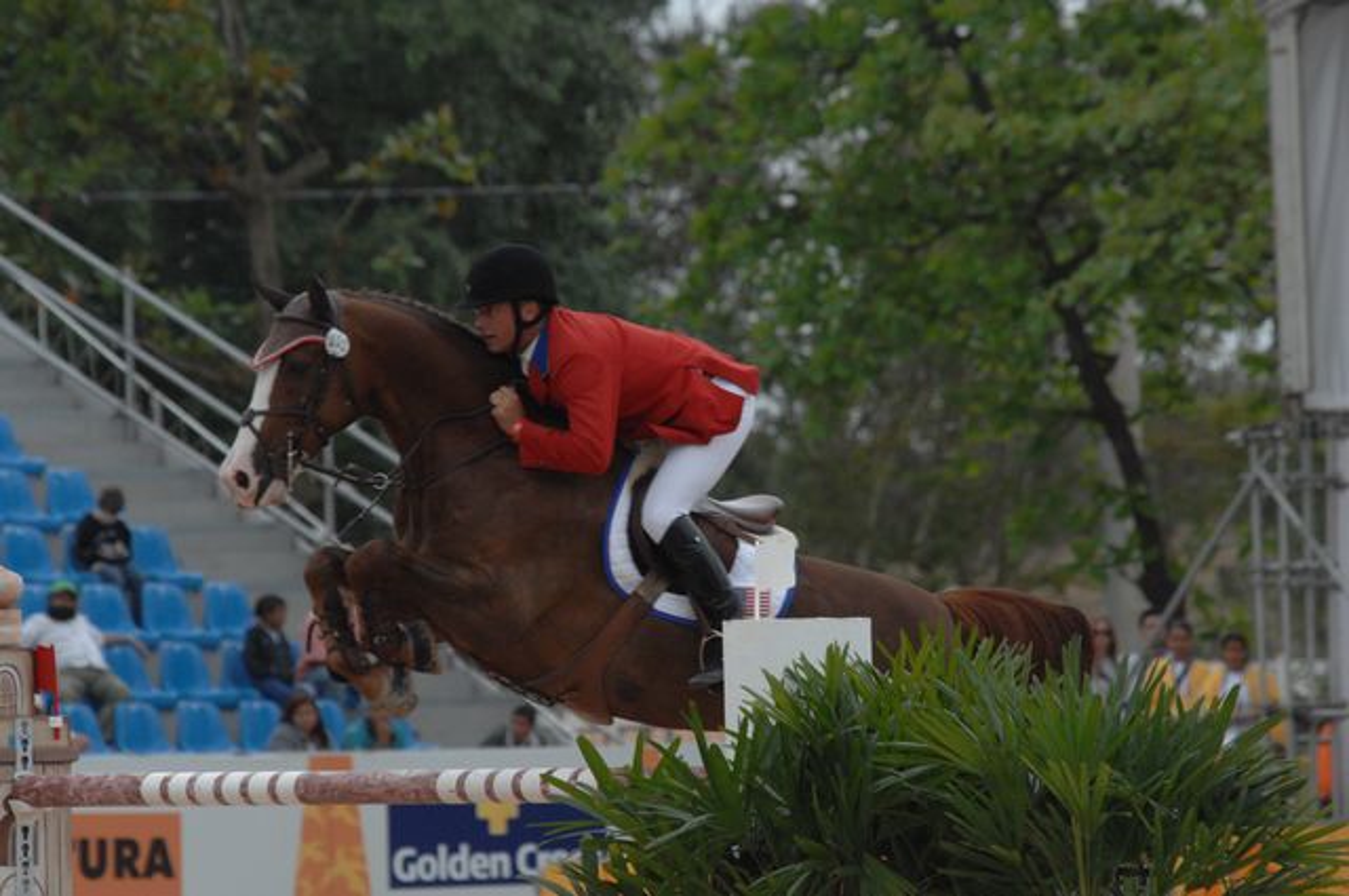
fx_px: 19086
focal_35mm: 510
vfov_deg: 2.7
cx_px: 674
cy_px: 448
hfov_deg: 4.0
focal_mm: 340
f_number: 8.5
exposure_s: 1/500
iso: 640
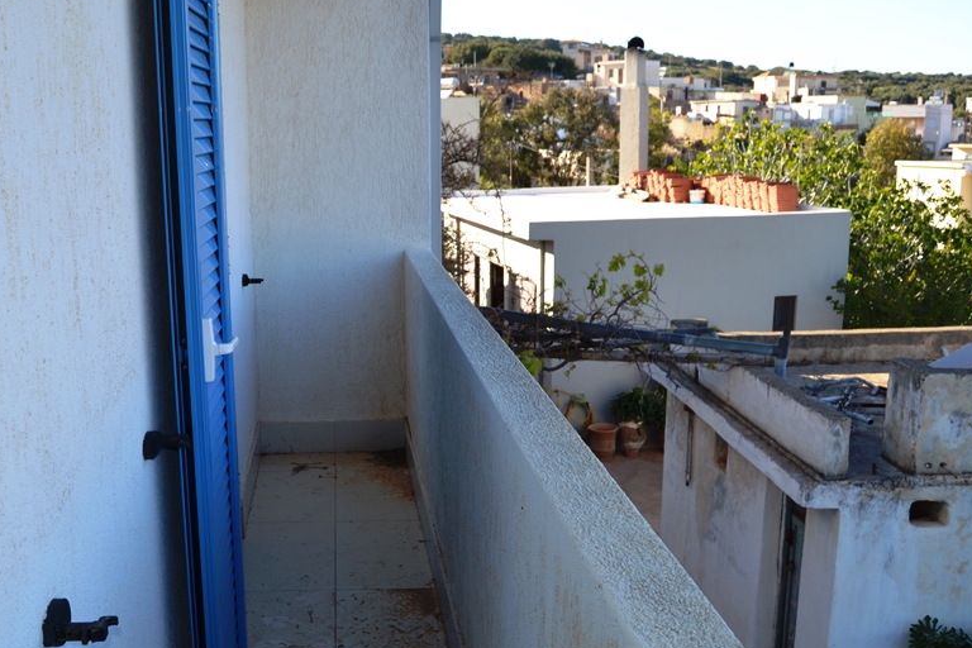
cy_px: 337
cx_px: 339
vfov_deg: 36.9
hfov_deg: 52.3
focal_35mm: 36
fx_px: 972
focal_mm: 18
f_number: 6.3
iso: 100
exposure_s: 1/200
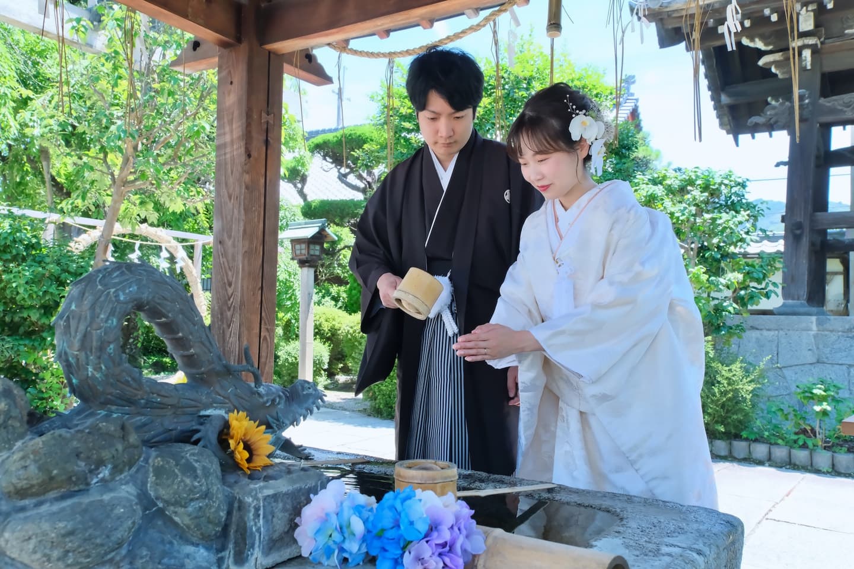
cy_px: 284
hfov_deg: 61.9
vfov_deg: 43.6
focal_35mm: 30
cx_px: 427
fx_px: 711
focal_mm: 20
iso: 1600
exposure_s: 1/200
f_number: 7.1
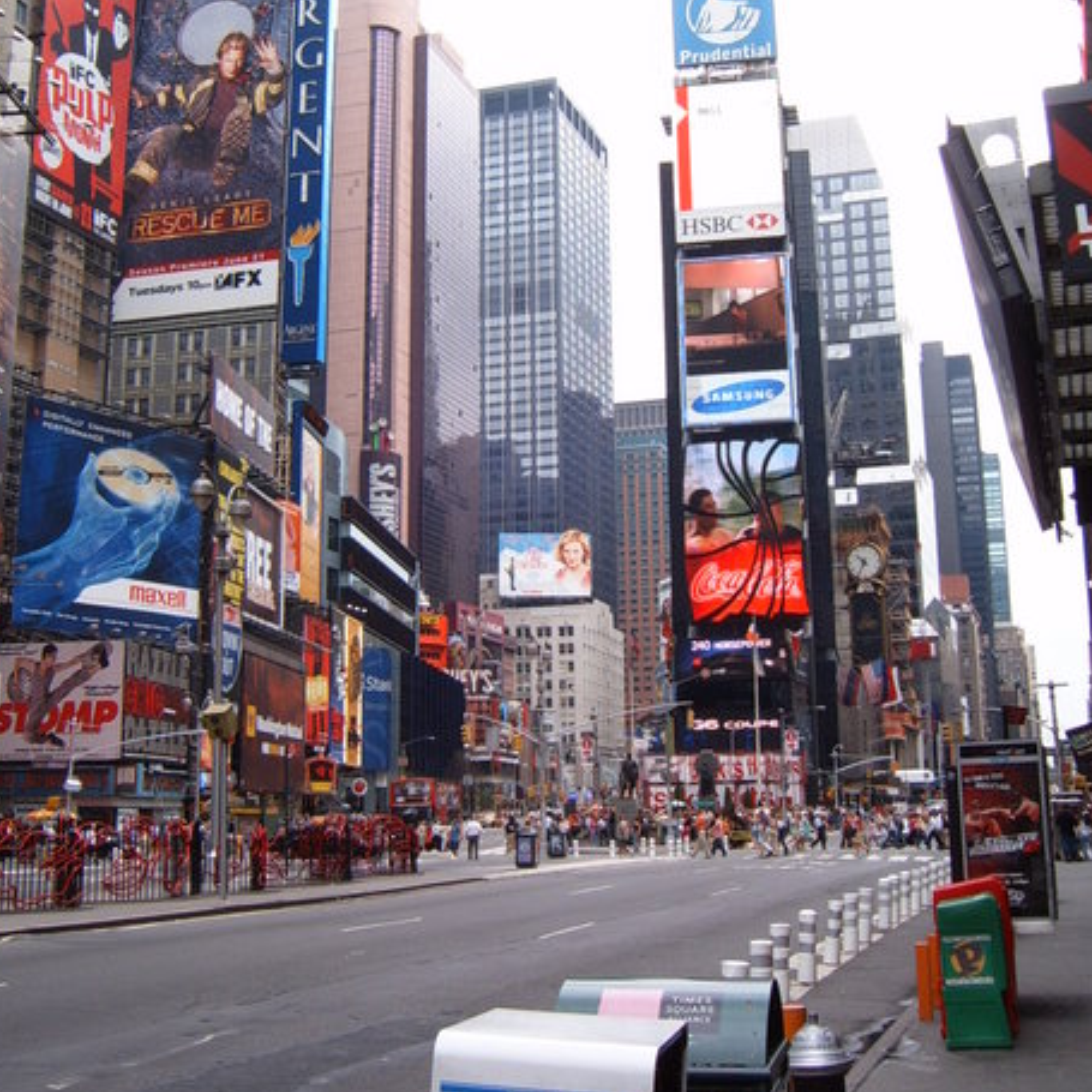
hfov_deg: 36.8
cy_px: 437
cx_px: 559
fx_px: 1642
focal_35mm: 46
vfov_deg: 36.7
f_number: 6
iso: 63
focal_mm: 6.2
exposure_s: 1/90
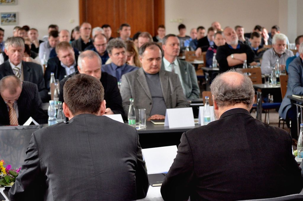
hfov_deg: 24.7
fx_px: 693
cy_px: 100
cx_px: 152
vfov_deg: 16.5
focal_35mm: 82
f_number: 4
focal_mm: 55
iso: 3200
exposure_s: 1/60
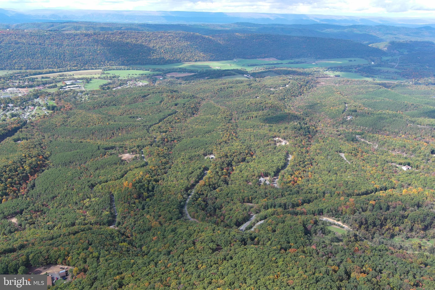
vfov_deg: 45.0
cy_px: 145
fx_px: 350
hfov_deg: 63.7
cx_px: 218
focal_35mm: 29
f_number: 2.8
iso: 100
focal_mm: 10.57
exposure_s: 1/532
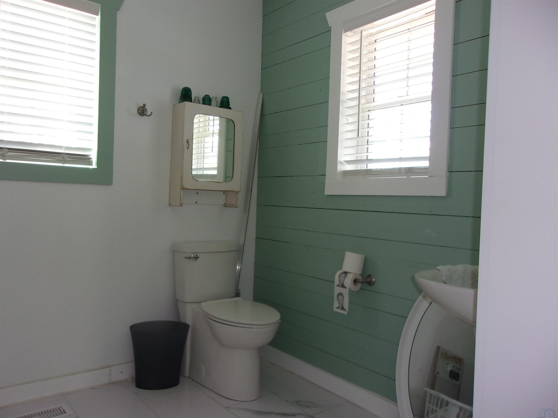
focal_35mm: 27
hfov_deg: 65.3
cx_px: 279
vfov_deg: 51.4
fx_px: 435
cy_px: 209
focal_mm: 4.9
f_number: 3
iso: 128
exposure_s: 1/34
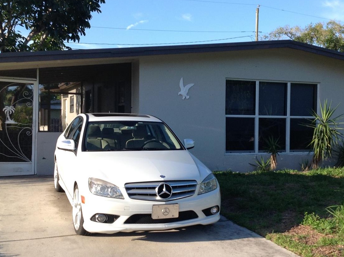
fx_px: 506
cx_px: 199
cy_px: 133
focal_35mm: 51
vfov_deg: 28.5
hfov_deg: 37.5
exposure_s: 1/657
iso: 50
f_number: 2.4
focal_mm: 4.28
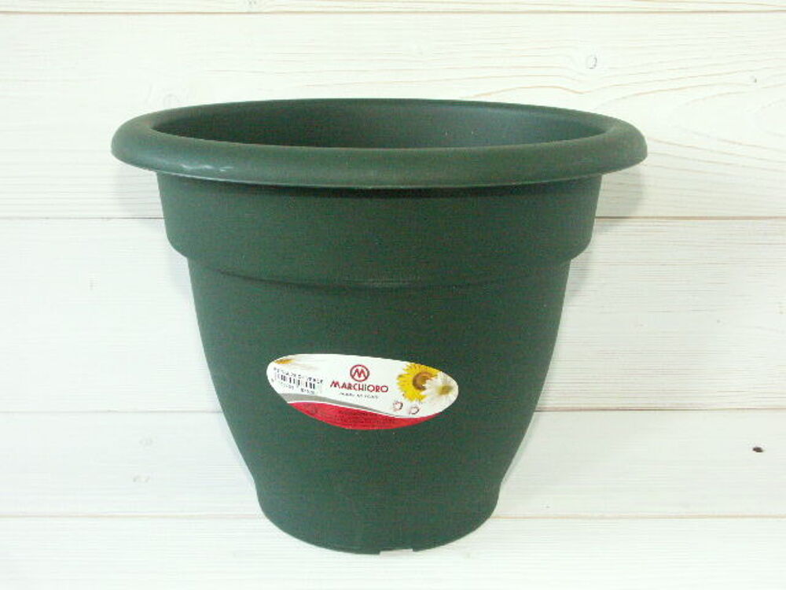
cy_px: 295
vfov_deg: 38.7
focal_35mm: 37
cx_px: 393
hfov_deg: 50.1
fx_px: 840
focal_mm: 9.74
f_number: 6.3
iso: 400
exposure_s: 1/50
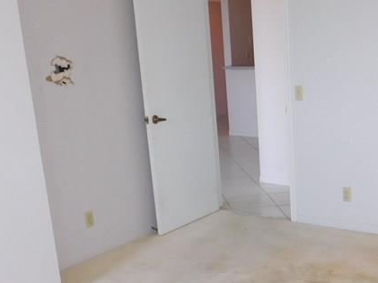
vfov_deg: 25.7
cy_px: 216
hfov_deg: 33.2
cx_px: 312
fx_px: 611
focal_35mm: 56
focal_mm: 4
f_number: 3
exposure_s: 1/40
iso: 125
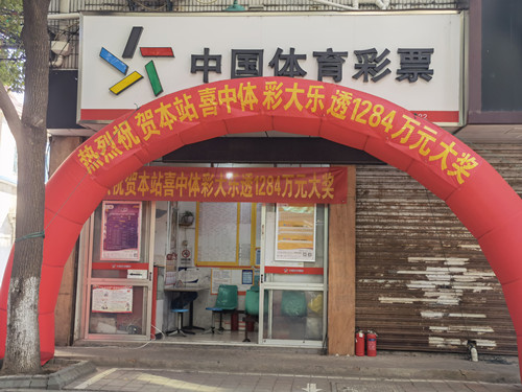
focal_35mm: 45
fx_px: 679
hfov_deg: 42.1
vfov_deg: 32.2
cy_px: 196
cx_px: 261
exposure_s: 1/123
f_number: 1.9
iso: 50
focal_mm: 6.67
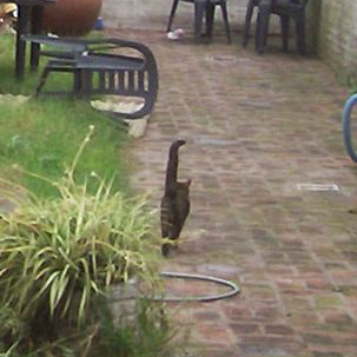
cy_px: -78
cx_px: -57
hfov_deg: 8.5
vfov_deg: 8.5
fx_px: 2369
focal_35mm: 203
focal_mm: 5.6
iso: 80
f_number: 2.7
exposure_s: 1/299
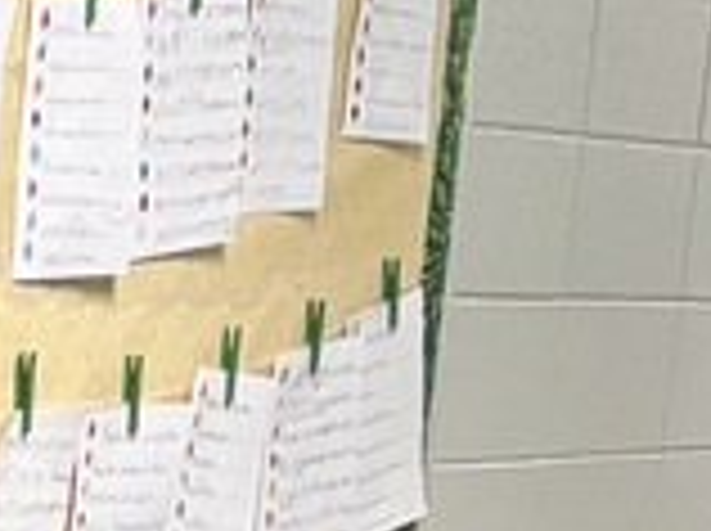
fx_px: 3466
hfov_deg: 9.5
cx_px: -1318
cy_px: 1256
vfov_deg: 8.1
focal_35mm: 169
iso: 320
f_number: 1.6
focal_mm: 5.96
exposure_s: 1/60
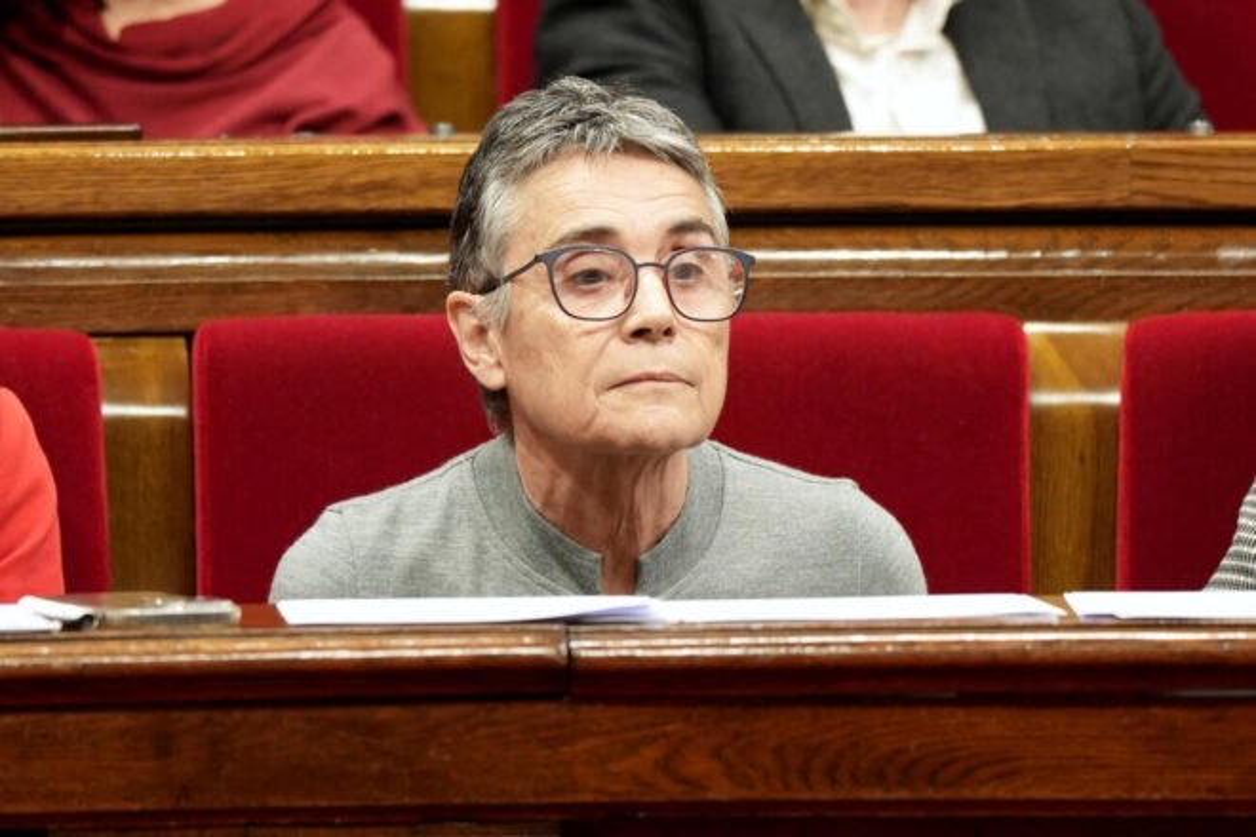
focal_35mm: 200
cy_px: 418
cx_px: 628
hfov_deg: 10.3
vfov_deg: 6.9
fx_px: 6977
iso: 3200
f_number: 4
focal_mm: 200
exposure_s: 1/125
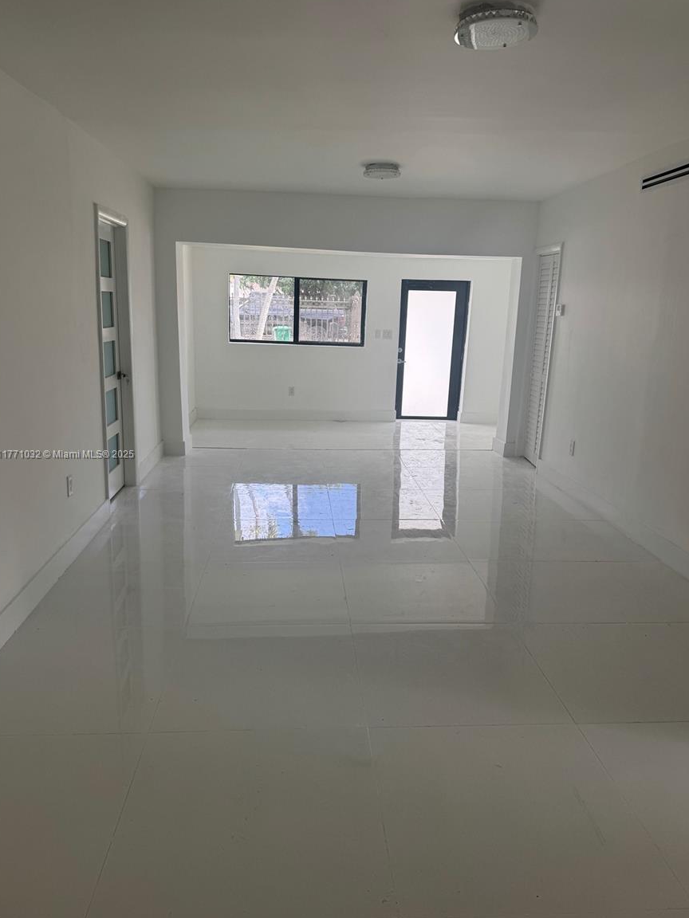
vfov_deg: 69.4
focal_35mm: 25
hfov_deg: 54.9
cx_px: 347
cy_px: 455
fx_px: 663
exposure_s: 1/218
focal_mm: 6.76
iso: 80
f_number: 1.78
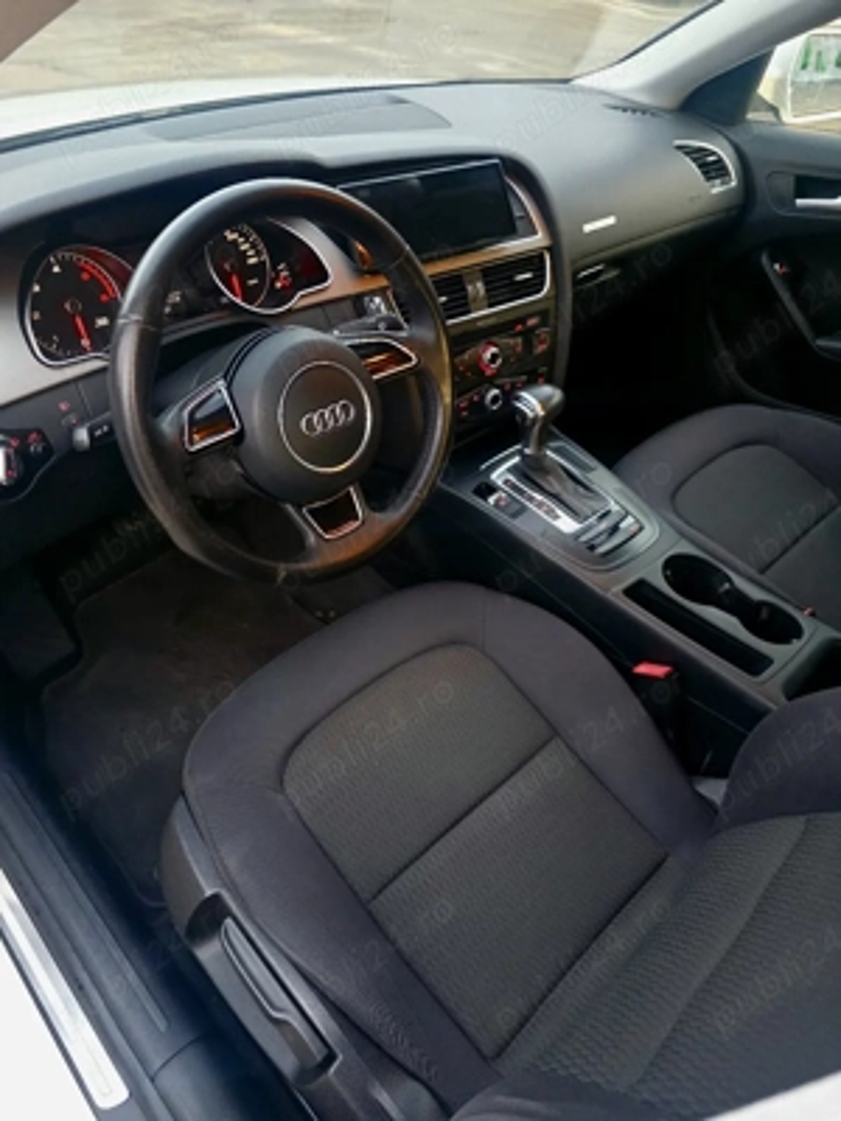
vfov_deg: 73.9
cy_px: 560
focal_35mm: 23
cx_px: 420
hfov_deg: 58.9
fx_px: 745
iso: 1250
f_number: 1.7
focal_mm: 6.3
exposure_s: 1/101
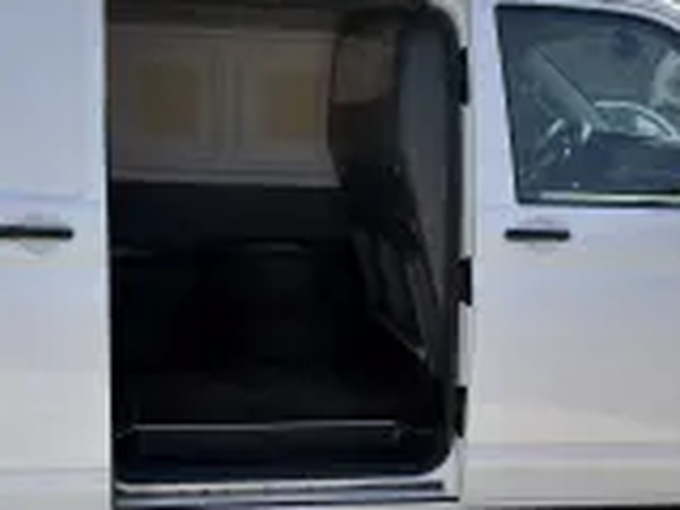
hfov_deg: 35.5
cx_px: 314
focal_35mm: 54
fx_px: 1061
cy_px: 332
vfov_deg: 26.9
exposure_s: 1/3135
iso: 80
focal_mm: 6.76
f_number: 1.78
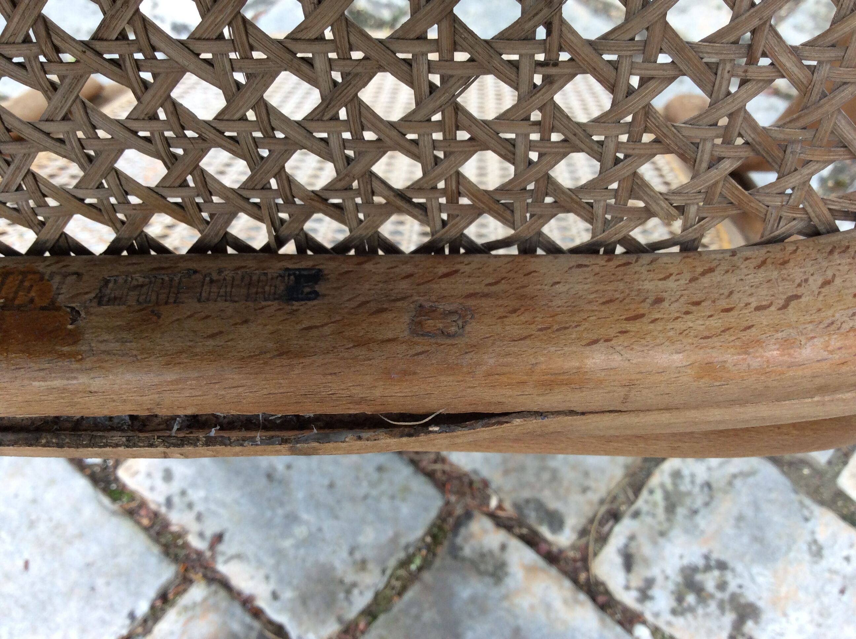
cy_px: 320
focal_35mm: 32
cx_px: 428
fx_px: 790
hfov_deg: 56.9
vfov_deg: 44.1
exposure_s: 1/100
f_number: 2.4
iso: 64
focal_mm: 3.3
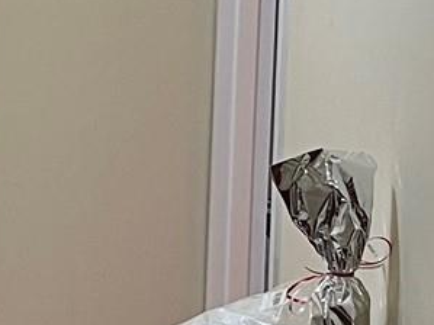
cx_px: -110
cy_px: 200
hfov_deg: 10.9
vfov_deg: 8.3
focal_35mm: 178
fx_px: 2231
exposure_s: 1/60
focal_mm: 5.7
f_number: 1.5
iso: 125
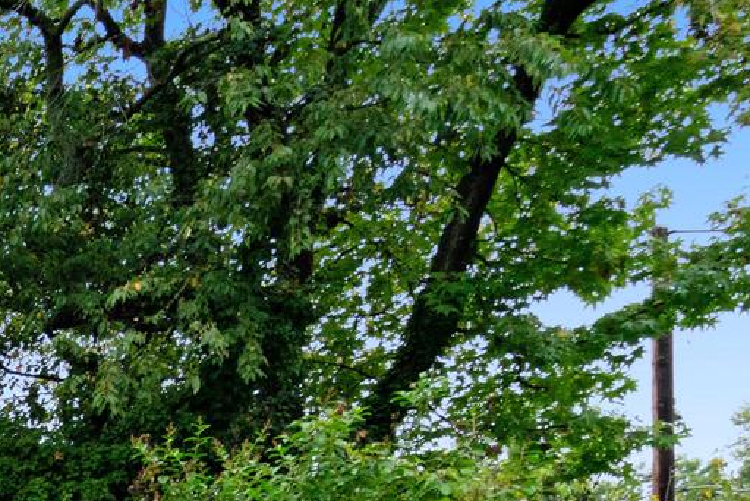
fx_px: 1334
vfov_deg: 17.2
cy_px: 920
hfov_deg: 19.2
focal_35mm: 64
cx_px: -735
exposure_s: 1/320
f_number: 8
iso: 1250
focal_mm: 16
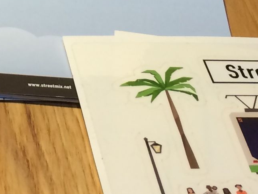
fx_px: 1125
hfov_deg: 12.7
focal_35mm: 151
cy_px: -111
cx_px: -63
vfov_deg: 9.5
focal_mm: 4.12
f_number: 2.2
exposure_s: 1/30
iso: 40
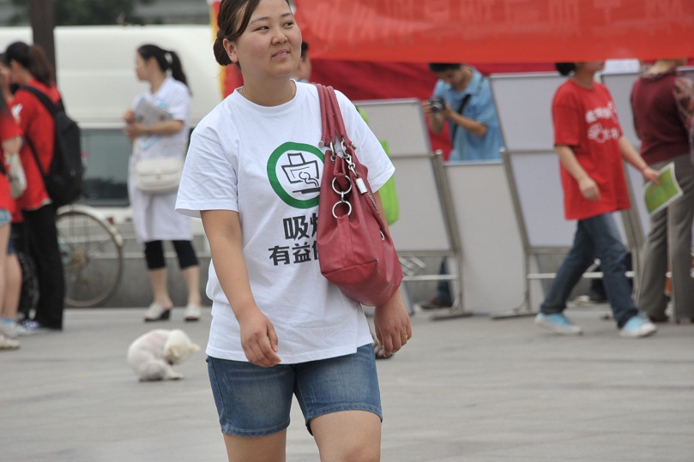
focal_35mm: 300
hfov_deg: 6.9
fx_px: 5782
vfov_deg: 4.6
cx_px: 347
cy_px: 231
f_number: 11
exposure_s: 1/400
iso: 400
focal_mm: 300
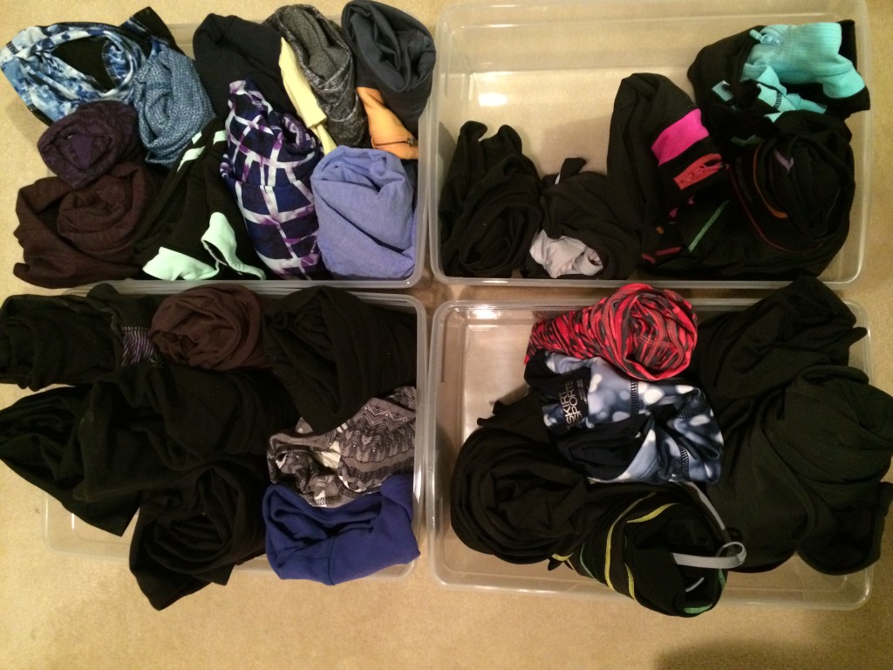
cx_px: 446
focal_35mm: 29
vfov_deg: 48.2
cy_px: 335
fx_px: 748
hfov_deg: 61.7
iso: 400
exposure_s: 1/15
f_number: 2.2
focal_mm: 4.15
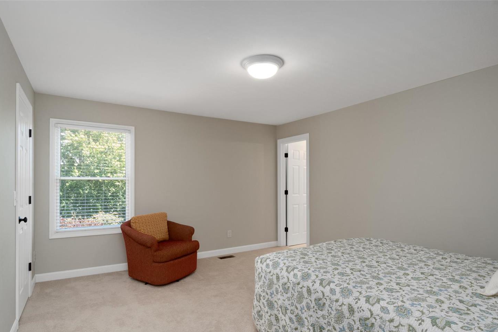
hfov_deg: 84.0
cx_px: 253
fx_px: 277
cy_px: 184
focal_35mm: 20
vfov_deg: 61.7
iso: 400
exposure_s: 1/2.5
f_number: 10
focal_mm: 9
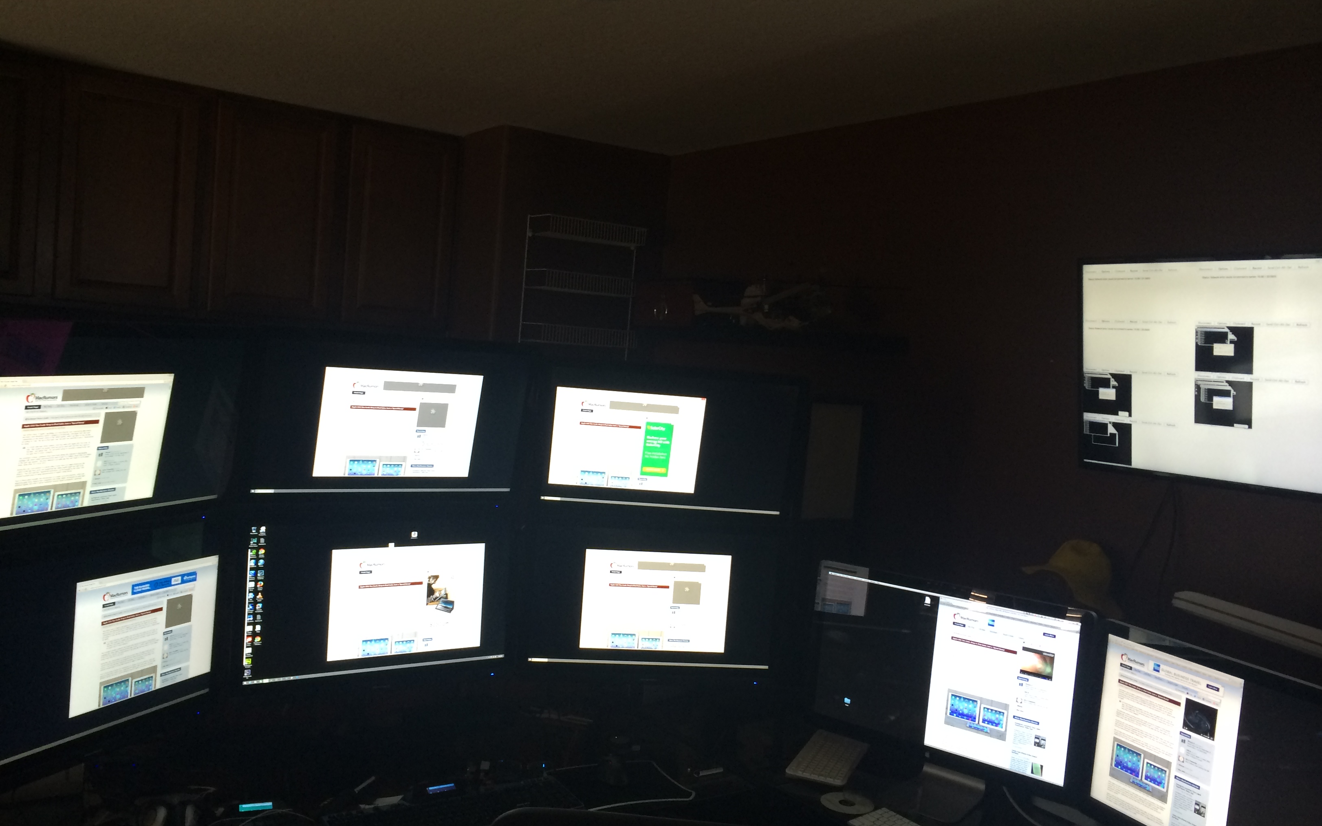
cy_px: 423
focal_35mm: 32
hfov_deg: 59.7
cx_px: 665
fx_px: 1153
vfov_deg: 39.4
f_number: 2.2
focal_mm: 4.12
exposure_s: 1/30
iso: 80
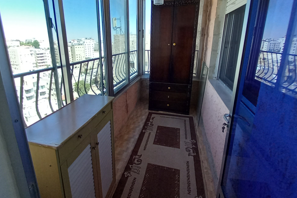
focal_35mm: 18
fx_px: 148
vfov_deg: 67.1
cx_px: 136
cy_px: 87
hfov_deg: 89.8
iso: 50
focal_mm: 1.13
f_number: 2.2
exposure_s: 1/100
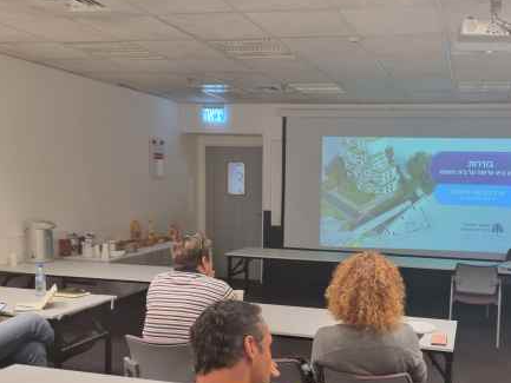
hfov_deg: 50.2
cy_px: 231
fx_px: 532
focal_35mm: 36
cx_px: 352
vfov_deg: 39.5
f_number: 1.8
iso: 400
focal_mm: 5.4
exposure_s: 1/50
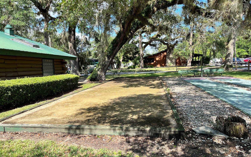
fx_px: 192
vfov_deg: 44.5
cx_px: 125
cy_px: 82
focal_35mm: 28
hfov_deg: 66.5
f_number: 1.6
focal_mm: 5.1
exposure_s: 1/1151
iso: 50
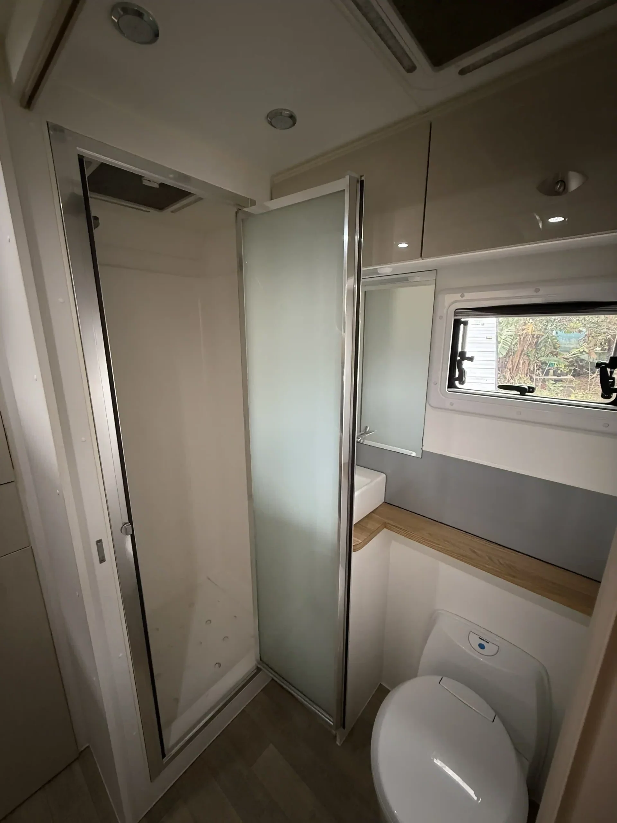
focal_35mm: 14
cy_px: 412
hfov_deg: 85.7
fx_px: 333
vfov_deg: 102.1
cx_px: 308
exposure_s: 1/88
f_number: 2.2
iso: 320
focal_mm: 2.2
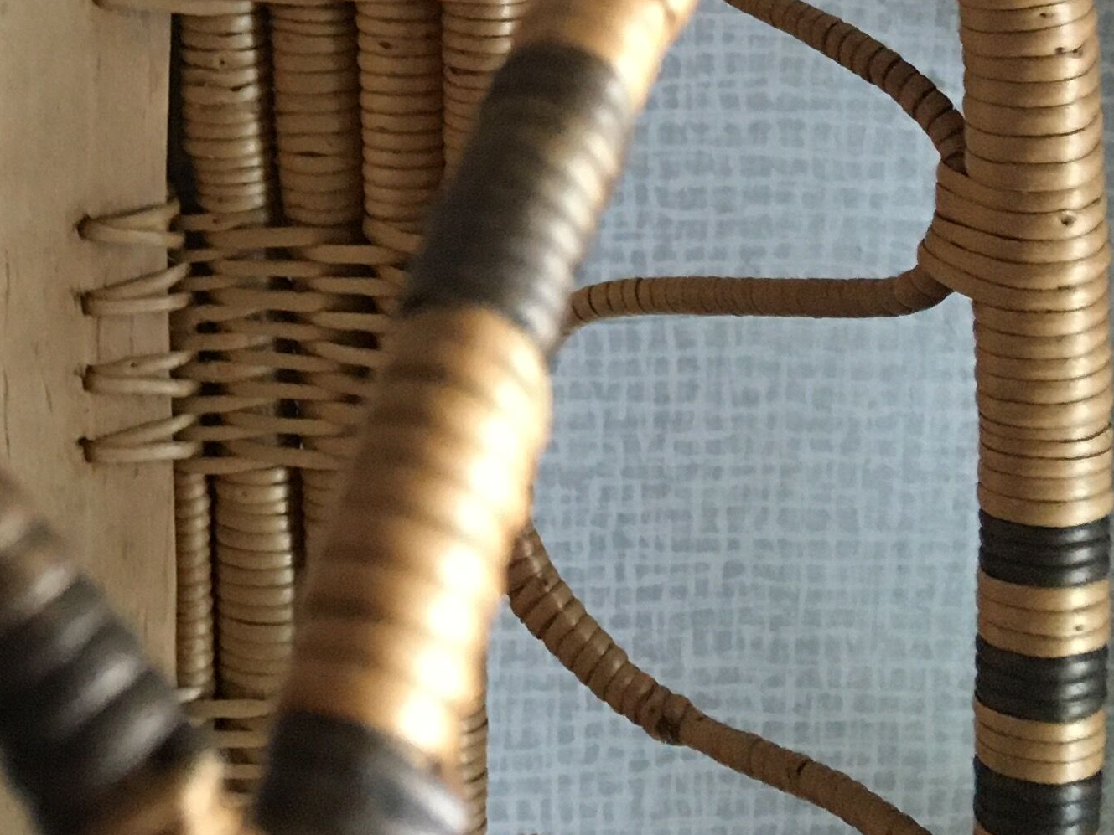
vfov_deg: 15.7
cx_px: -163
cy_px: -358
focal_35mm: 88
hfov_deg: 21.0
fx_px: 2832
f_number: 2.2
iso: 200
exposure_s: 1/33
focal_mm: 4.15
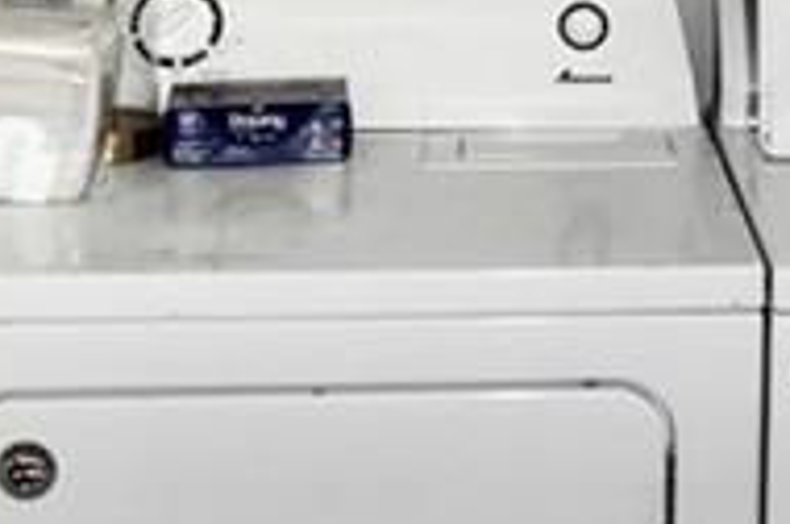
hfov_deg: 24.5
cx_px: 678
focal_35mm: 81
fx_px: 1774
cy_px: -94
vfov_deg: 16.2
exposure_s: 1/100
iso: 1100
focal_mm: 10
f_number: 4.5
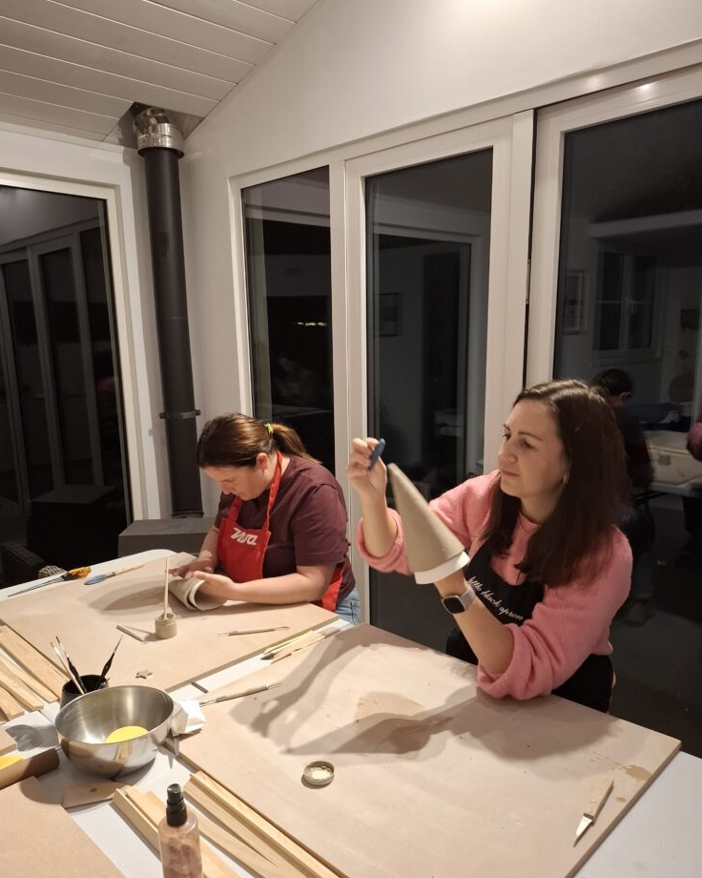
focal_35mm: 25
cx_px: 339
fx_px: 649
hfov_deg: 56.8
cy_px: 467
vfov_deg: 68.0
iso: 320
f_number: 1.8
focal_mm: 5.54
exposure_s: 1/33
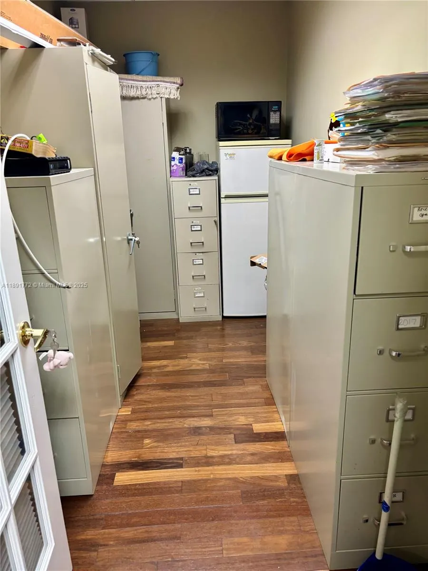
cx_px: 214
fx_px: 429
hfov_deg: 53.1
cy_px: 286
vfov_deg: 67.3
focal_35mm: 26
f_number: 1.6
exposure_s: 1/60
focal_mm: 5.96
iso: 160
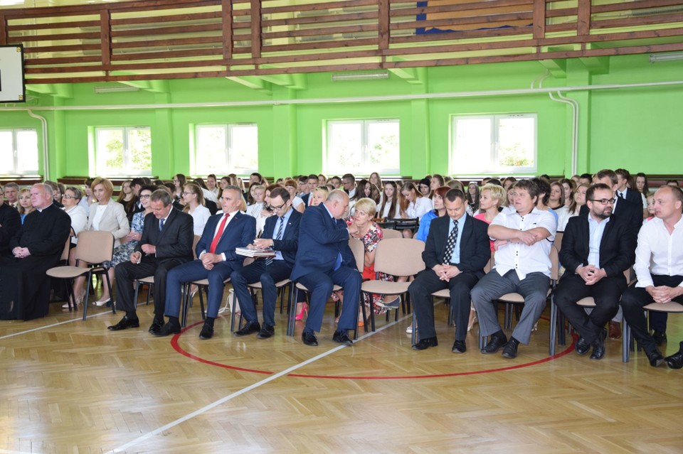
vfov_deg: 28.0
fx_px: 910
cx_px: 342
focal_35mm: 48
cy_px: 227
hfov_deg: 41.1
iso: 800
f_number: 5
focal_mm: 32
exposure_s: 1/100
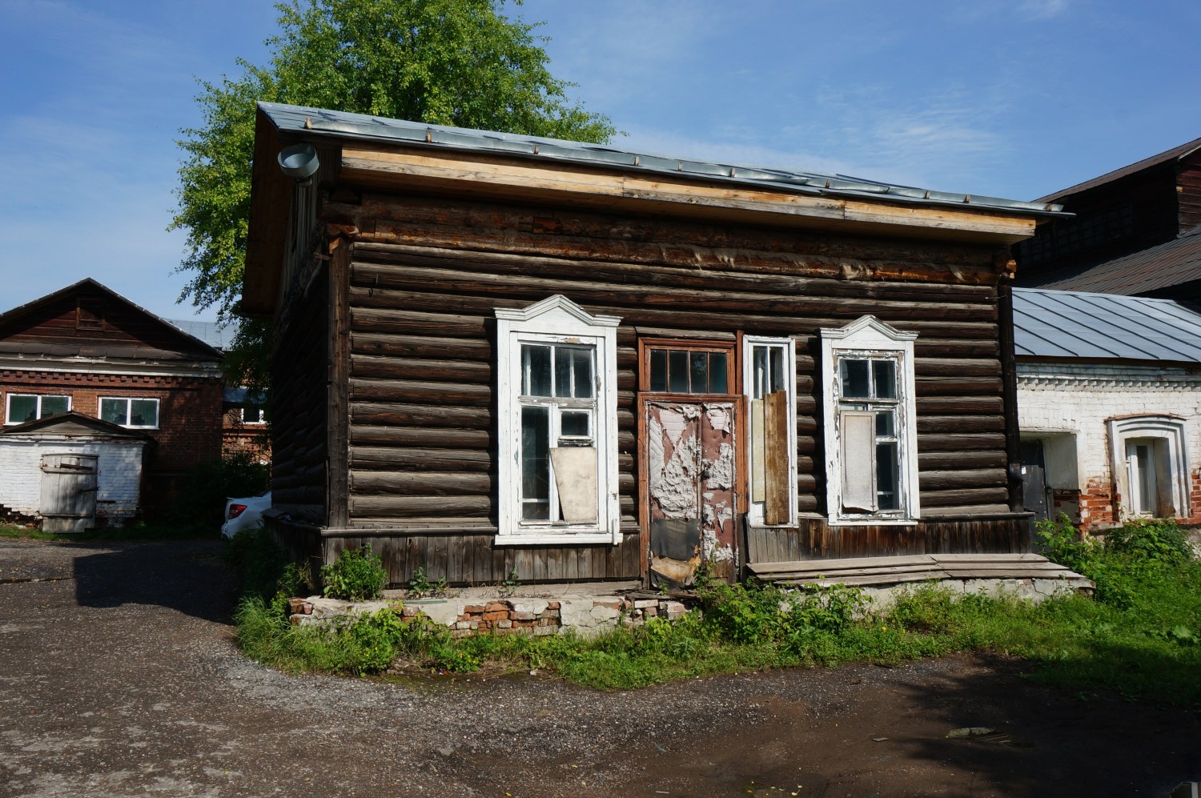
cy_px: 399
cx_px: 600
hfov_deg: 62.0
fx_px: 1000
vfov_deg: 43.5
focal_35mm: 30
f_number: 13
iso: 100
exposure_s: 1/125
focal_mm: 20
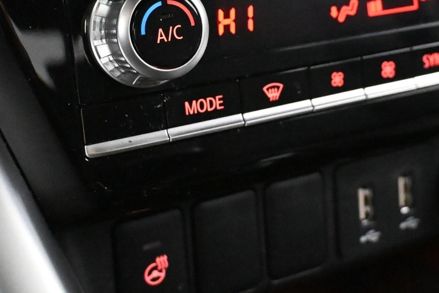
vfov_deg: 17.7
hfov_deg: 26.6
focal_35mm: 76
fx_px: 923
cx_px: 302
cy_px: 22
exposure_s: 1/50
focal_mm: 22.5
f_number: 4
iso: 12800
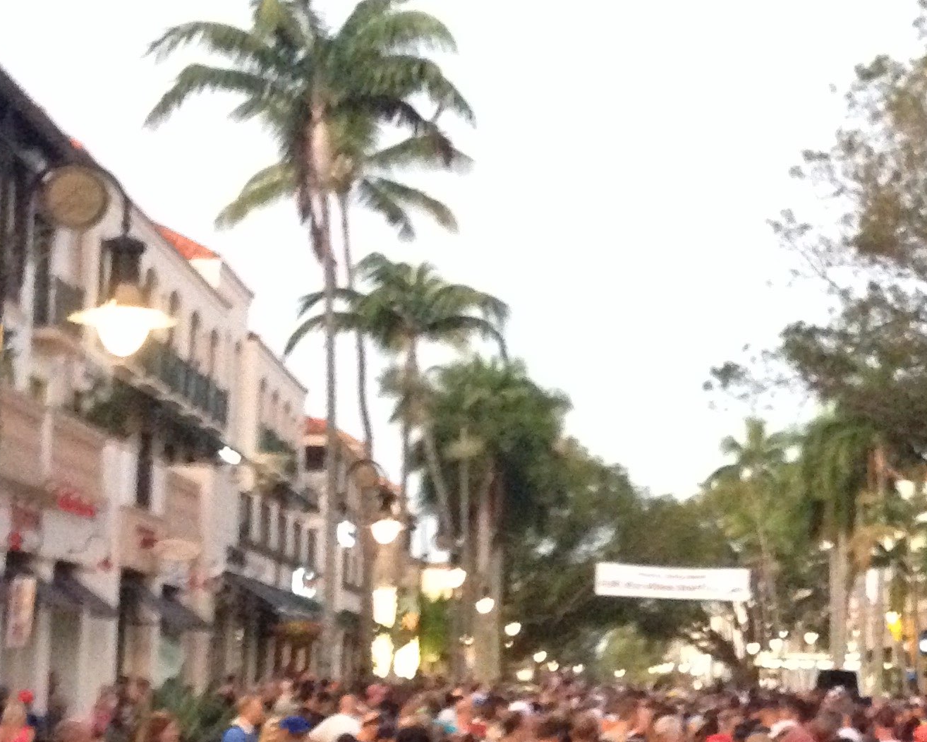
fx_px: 2195
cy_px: 519
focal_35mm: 80
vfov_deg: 19.1
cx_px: 734
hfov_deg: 23.5
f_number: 2.4
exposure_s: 1/15
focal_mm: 4.12
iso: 800
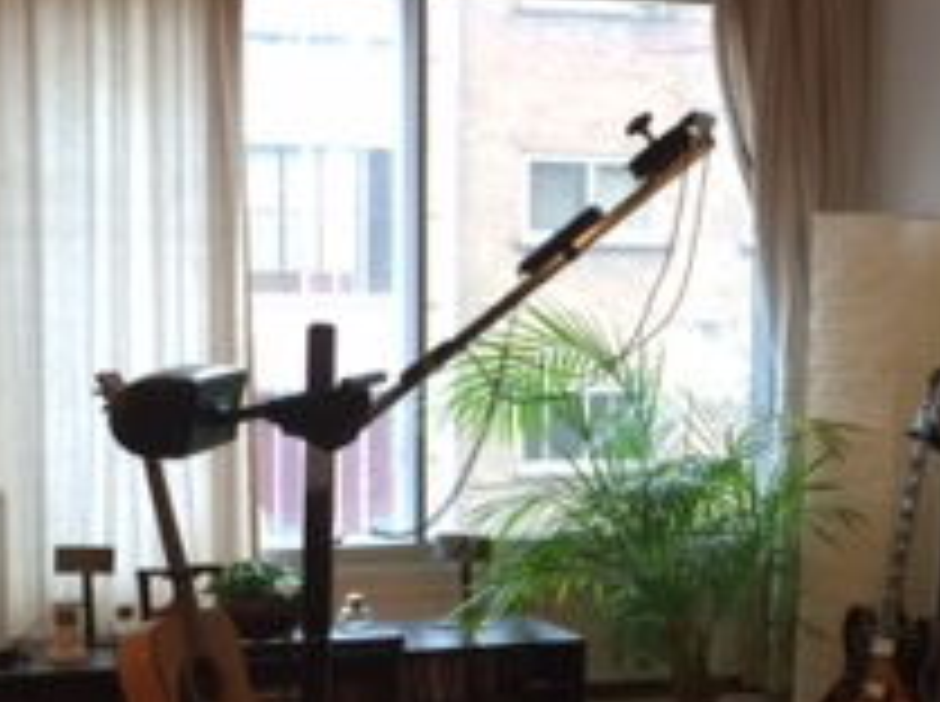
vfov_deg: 16.5
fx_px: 2413
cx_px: 738
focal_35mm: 89
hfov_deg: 21.8
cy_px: 477
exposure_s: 1/30
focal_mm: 4.15
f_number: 2.2
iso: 100
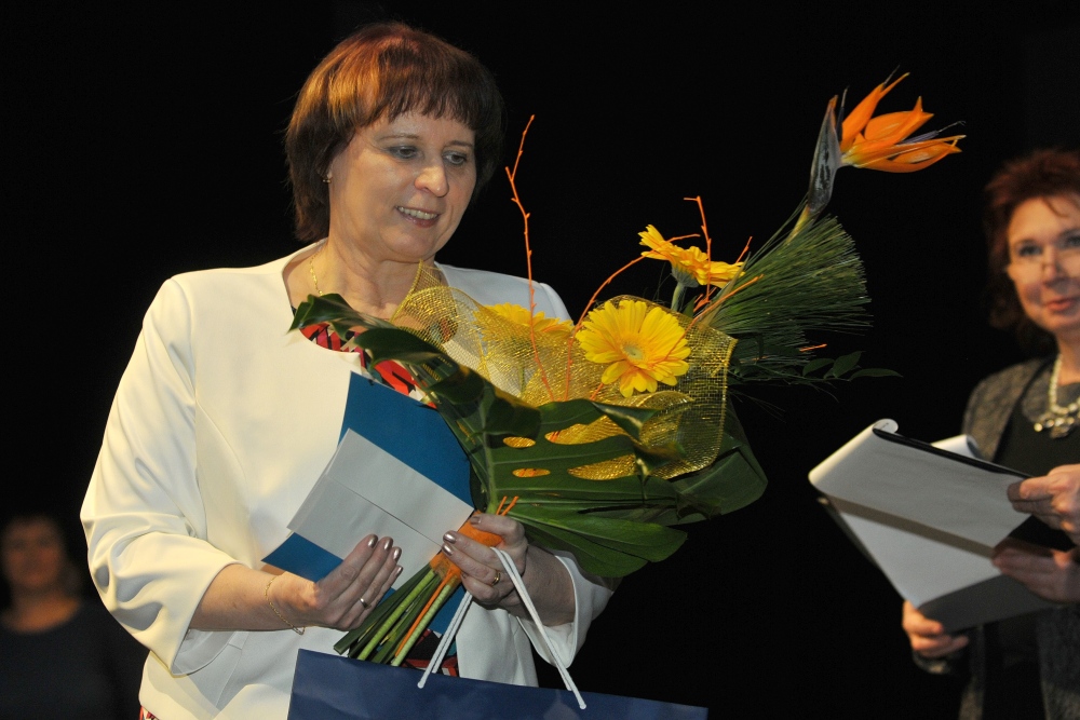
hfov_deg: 19.5
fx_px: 3150
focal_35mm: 105
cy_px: 360
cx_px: 540
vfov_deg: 13.0
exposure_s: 1/160
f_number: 2.8
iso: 400
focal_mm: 70
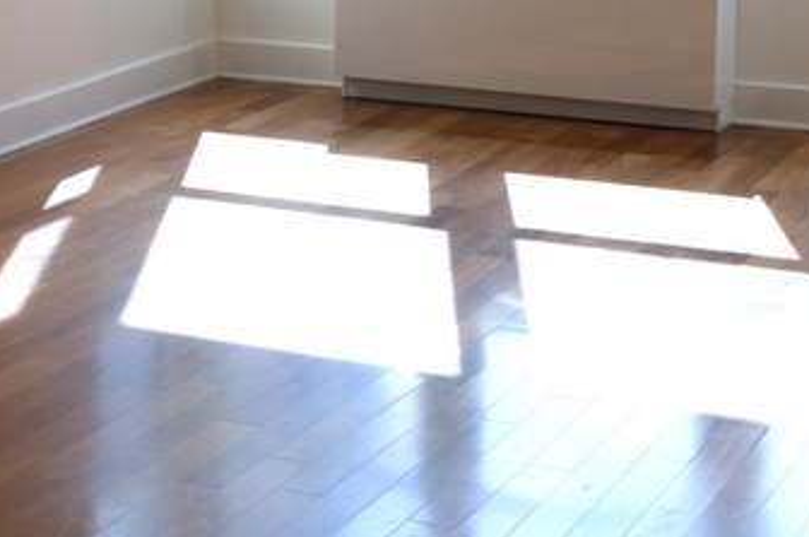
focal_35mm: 103
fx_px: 2311
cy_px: -153
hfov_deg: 18.6
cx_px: -197
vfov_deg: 12.8
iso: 100
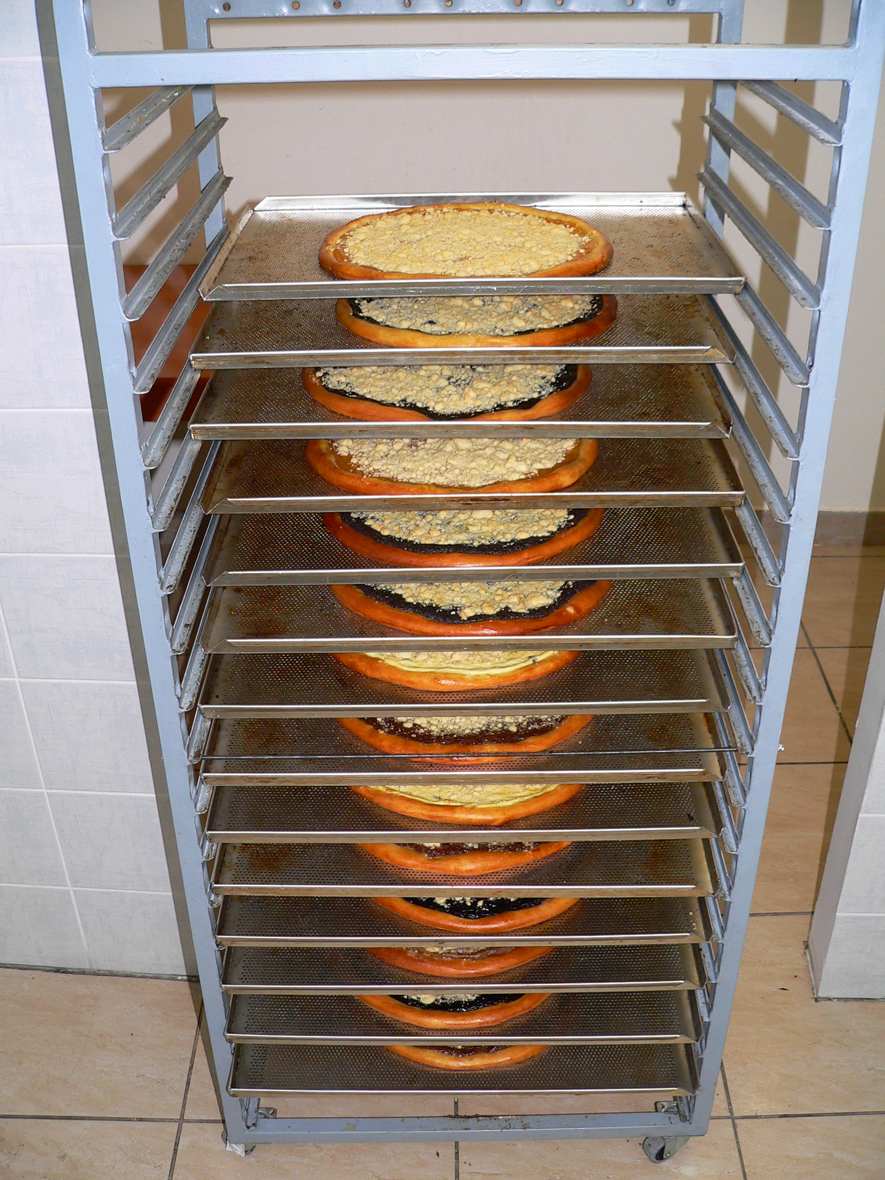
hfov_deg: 39.7
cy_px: 590
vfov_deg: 51.4
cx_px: 442
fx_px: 1227
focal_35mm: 36
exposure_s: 1/60
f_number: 2.8
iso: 80
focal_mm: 6
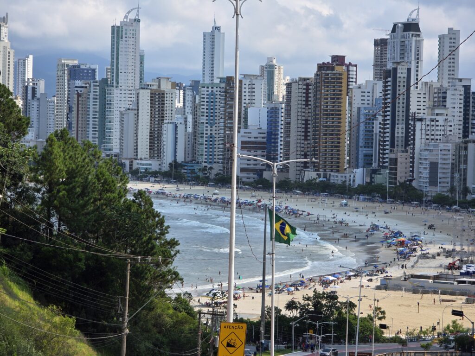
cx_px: 238
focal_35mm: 115
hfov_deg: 17.1
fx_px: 1578
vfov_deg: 12.9
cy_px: 178
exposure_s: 1/1067
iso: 64
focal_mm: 18.6
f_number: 3.4
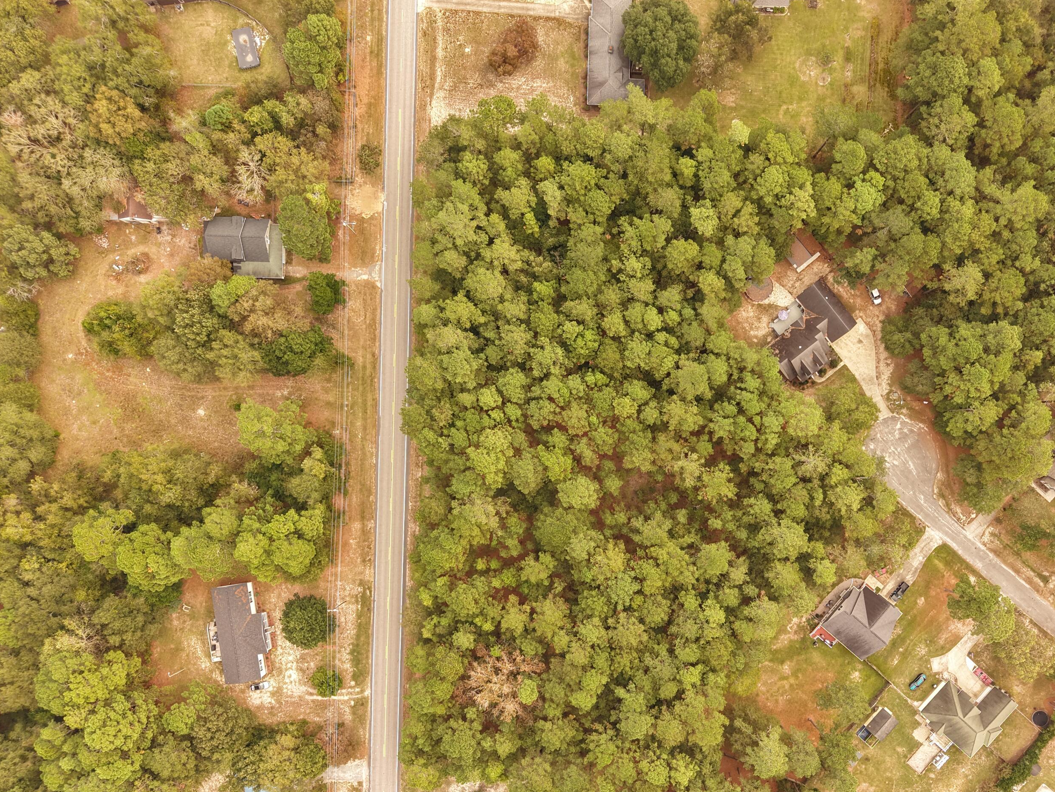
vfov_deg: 48.1
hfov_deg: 61.3
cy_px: 457
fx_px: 884
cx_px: 614
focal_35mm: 29
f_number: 1.8
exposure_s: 1/400
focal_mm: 8.67
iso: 100
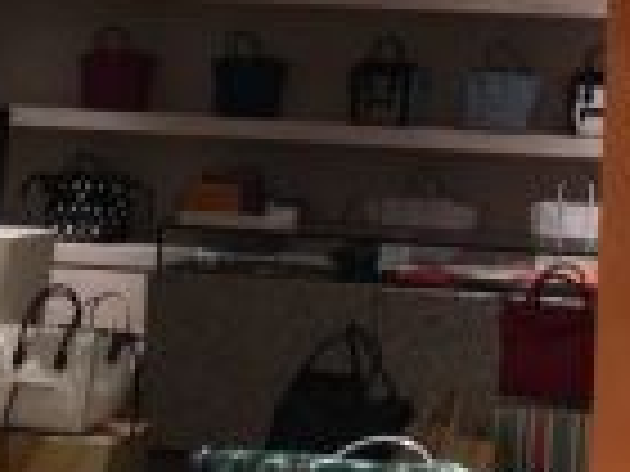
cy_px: -103
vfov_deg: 10.6
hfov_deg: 14.3
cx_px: 371
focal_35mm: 138
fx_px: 2512
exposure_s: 1/30
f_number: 2.2
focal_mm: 4.15
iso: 50
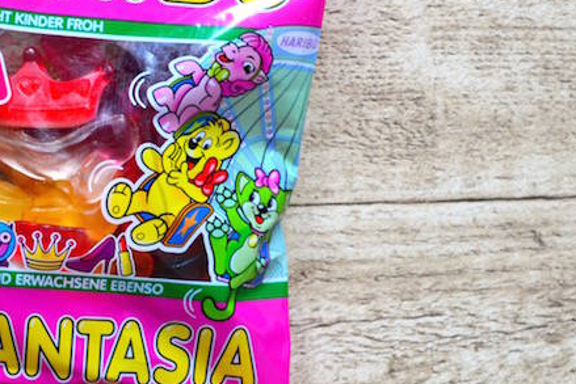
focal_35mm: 68
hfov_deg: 27.9
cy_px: 142
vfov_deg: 20.0
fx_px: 1088
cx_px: -3
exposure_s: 1/20
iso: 400
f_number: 6.3
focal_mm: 18
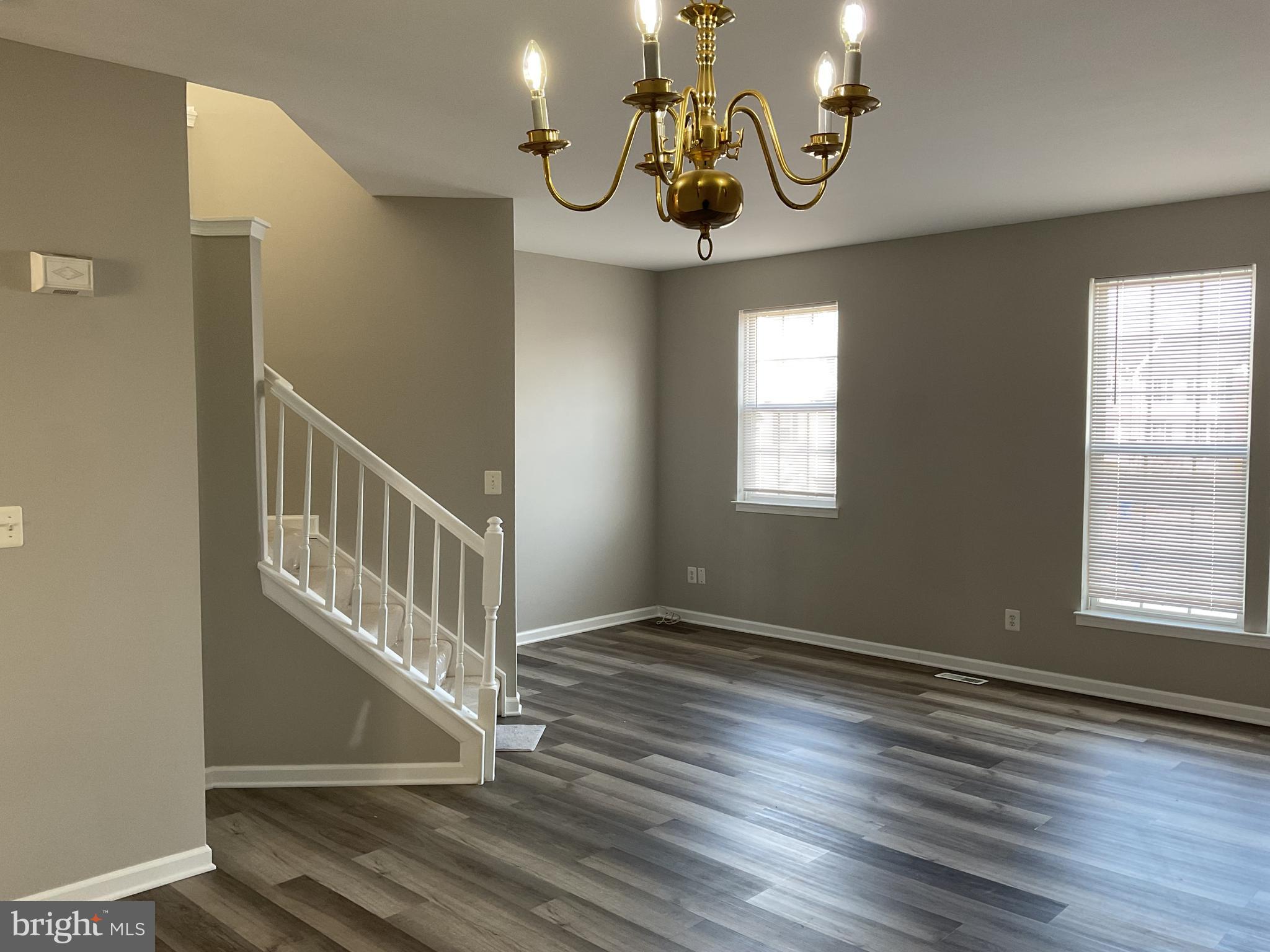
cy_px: 476
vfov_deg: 48.2
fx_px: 1064
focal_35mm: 29
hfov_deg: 61.7
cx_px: 635
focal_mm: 3
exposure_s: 1/60
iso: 50
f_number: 1.8
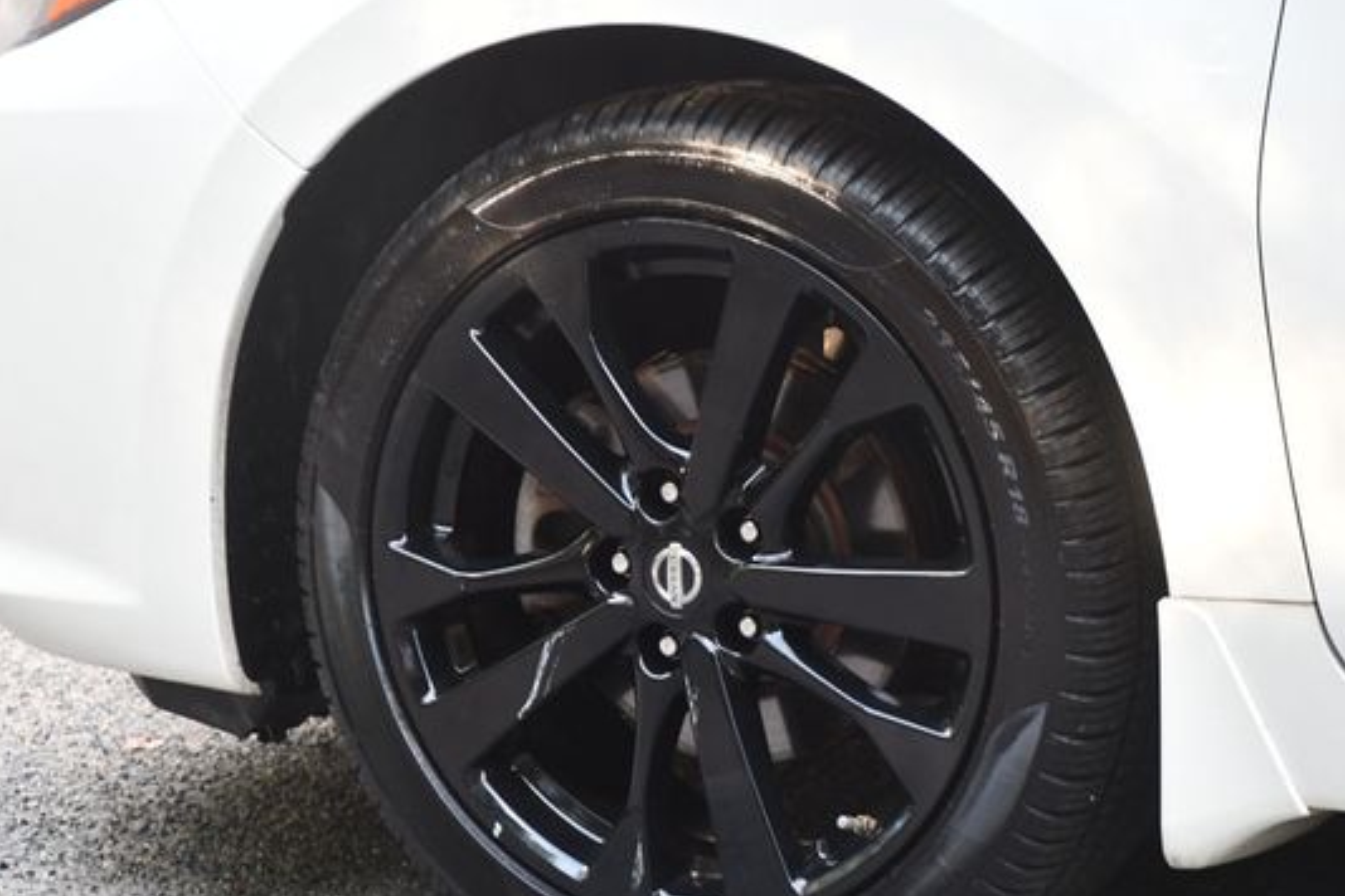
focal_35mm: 188
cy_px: 516
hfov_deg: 10.9
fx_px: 7023
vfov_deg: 7.3
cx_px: 662
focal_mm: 105
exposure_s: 1/125
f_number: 4.8
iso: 800
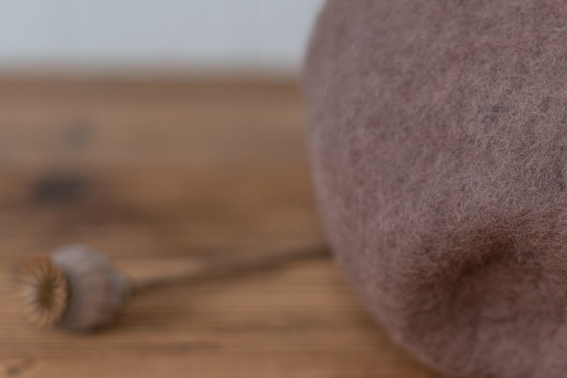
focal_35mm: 115
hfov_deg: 17.5
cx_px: 500
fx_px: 1812
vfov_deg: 11.9
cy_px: 179
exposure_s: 1/500
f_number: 2
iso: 200
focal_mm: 50
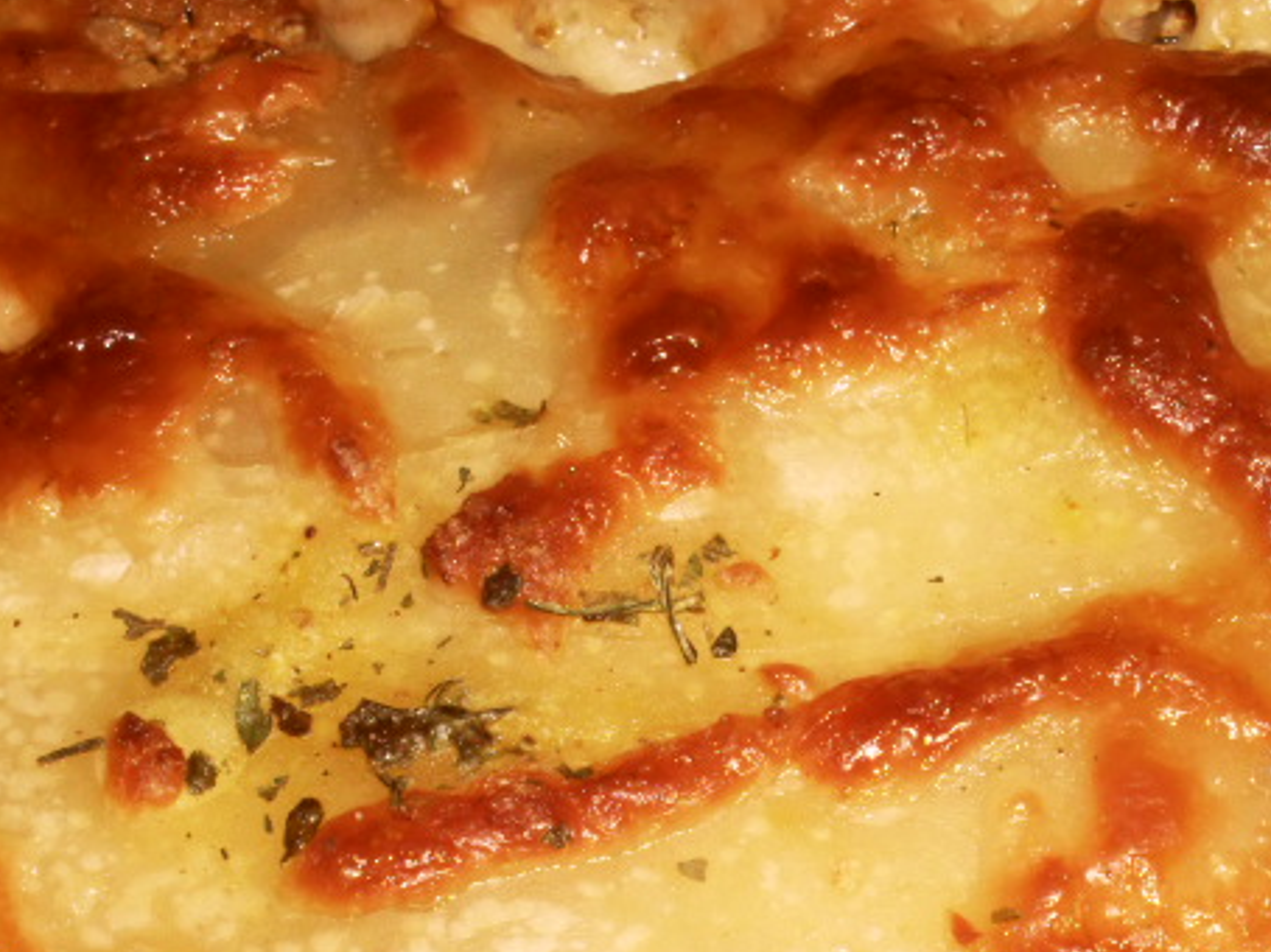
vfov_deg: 18.0
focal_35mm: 79
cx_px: 784
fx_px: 2899
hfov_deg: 24.7
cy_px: 1030
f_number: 8.4
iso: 200
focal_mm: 6.3
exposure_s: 1/45
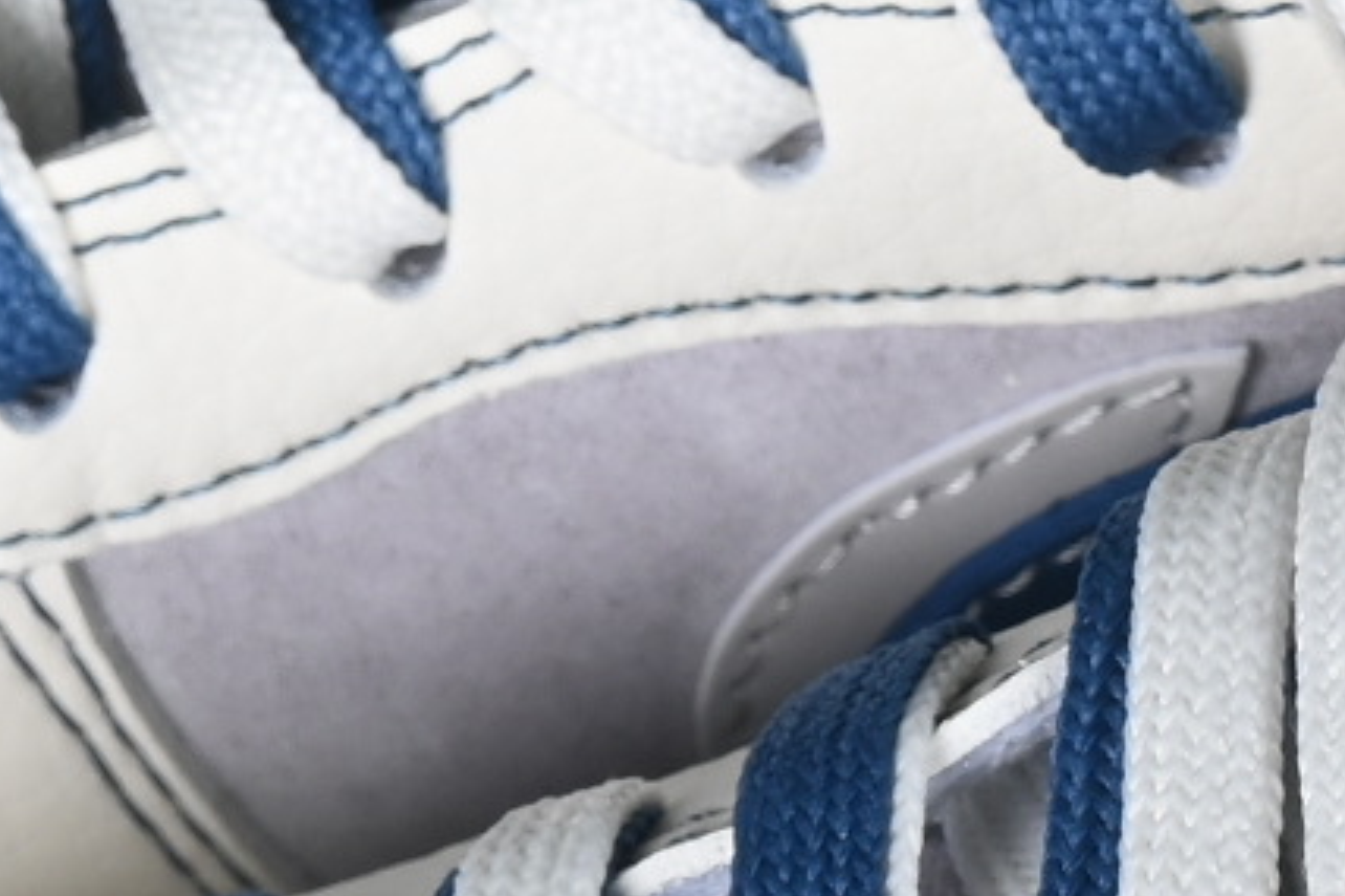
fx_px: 18224
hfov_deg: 4.2
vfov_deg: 2.8
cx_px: 1021
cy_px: 953
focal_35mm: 488
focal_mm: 50
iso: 160
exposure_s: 1/80
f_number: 7.1
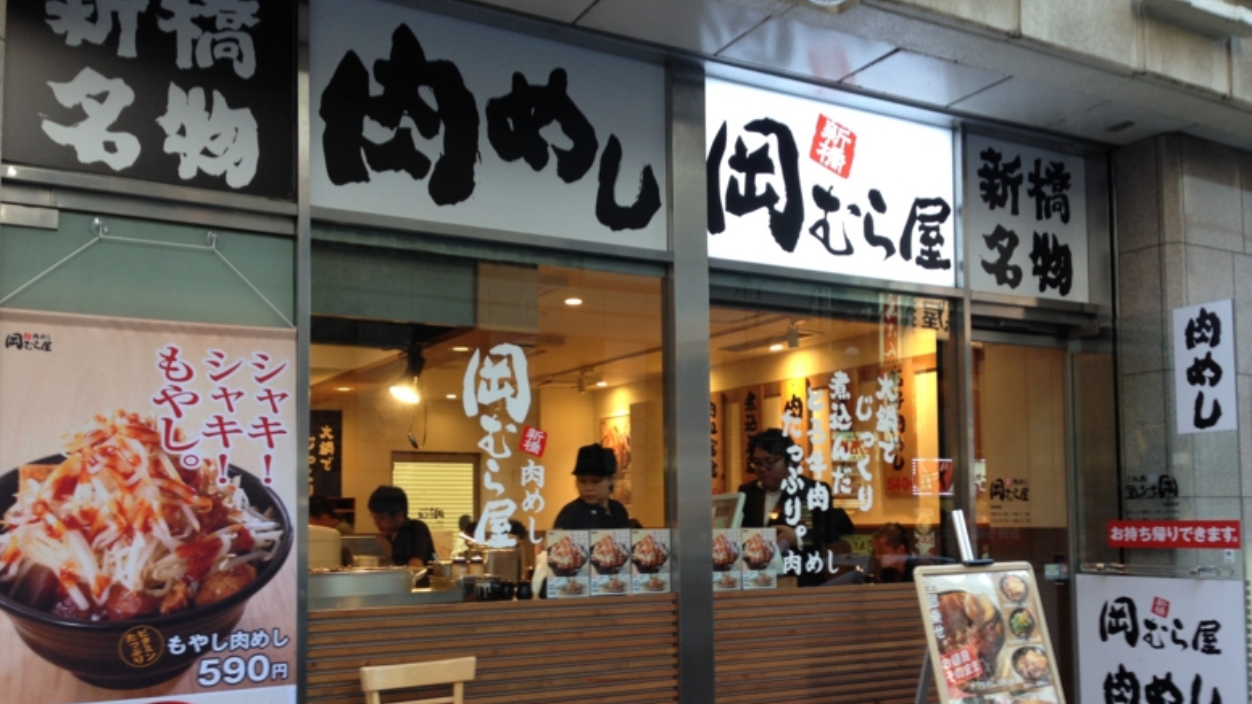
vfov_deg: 31.8
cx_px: 620
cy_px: 451
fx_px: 1228
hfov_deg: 54.0
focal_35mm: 37
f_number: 2.4
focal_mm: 4.12
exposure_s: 1/20
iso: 50
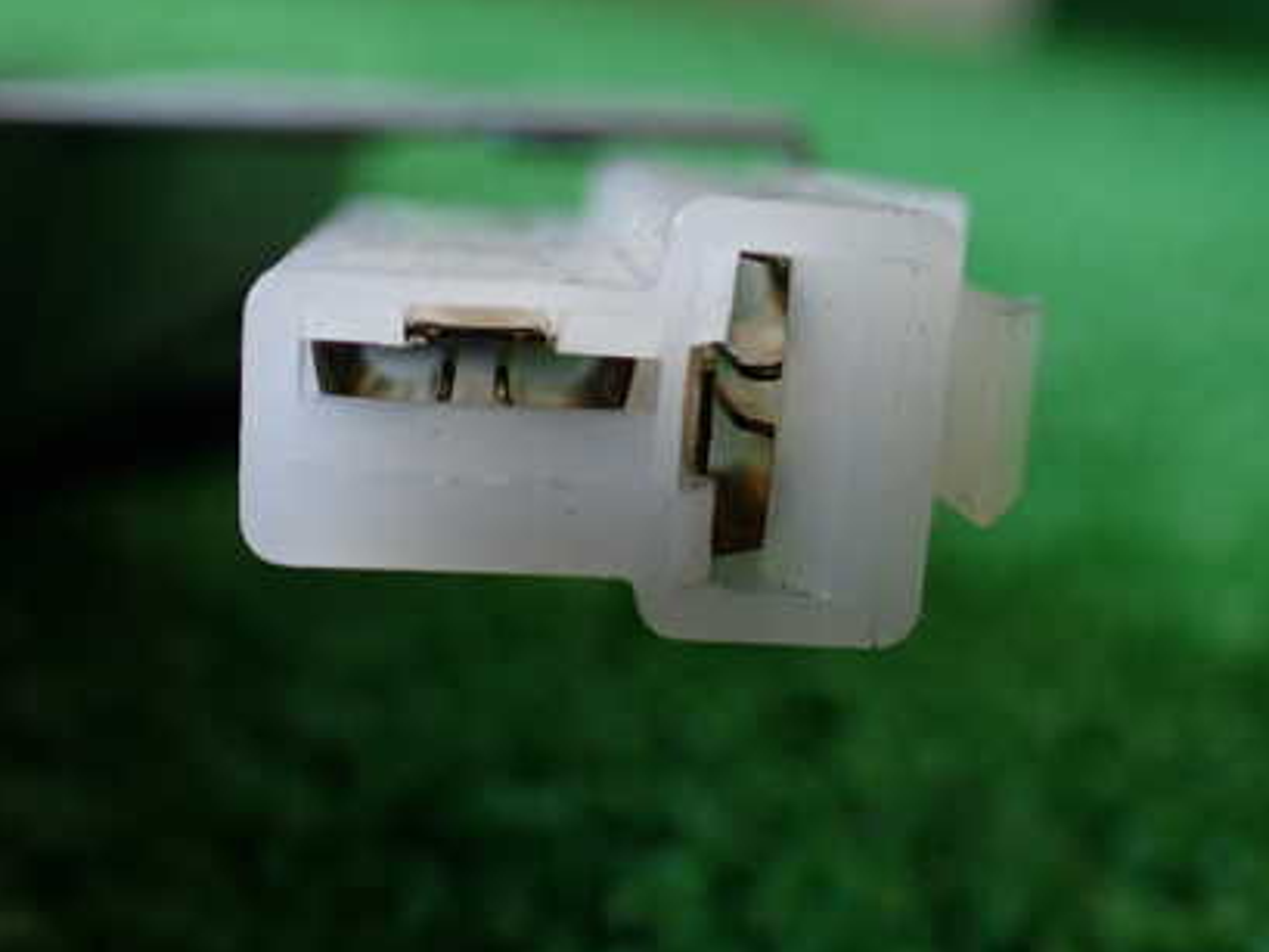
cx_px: 670
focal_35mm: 44
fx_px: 1613
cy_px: 419
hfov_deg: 42.9
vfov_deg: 32.9
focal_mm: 5.4
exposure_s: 1/125
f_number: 2.3
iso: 250
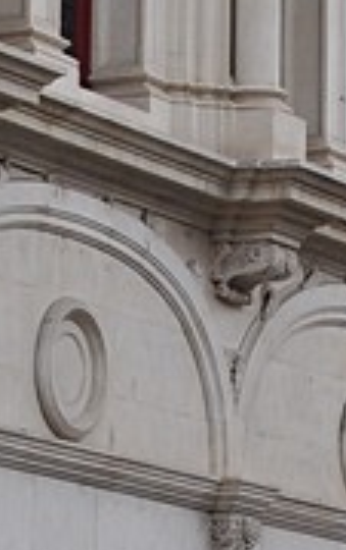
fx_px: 4743
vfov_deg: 6.6
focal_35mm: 315
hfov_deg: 4.2
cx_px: 559
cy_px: -235
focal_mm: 31
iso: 200
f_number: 10
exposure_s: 1/250
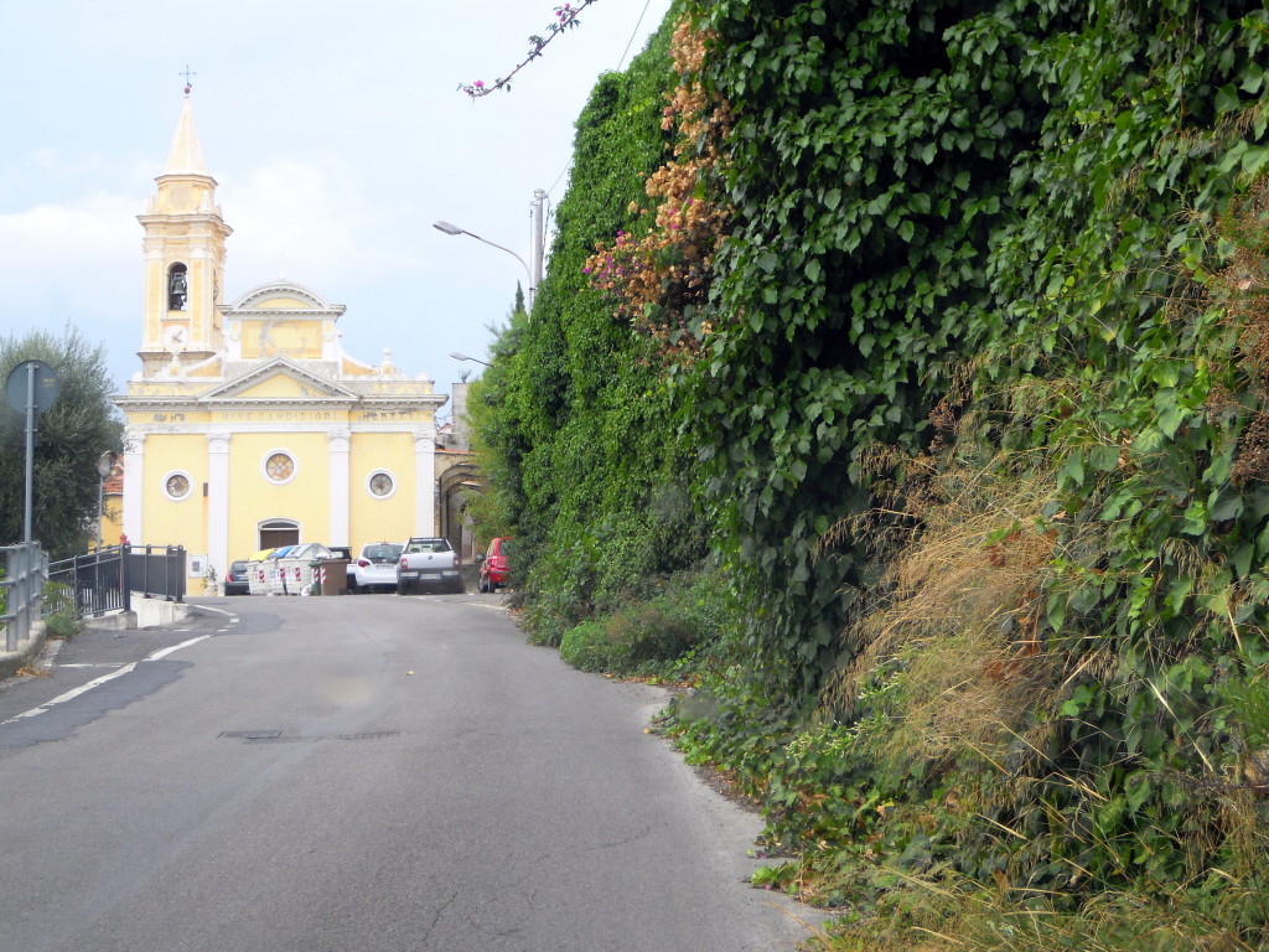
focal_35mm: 46
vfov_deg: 31.5
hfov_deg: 41.2
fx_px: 1686
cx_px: 634
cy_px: 476
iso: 100
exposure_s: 1/100
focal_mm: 8.3
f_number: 3.4
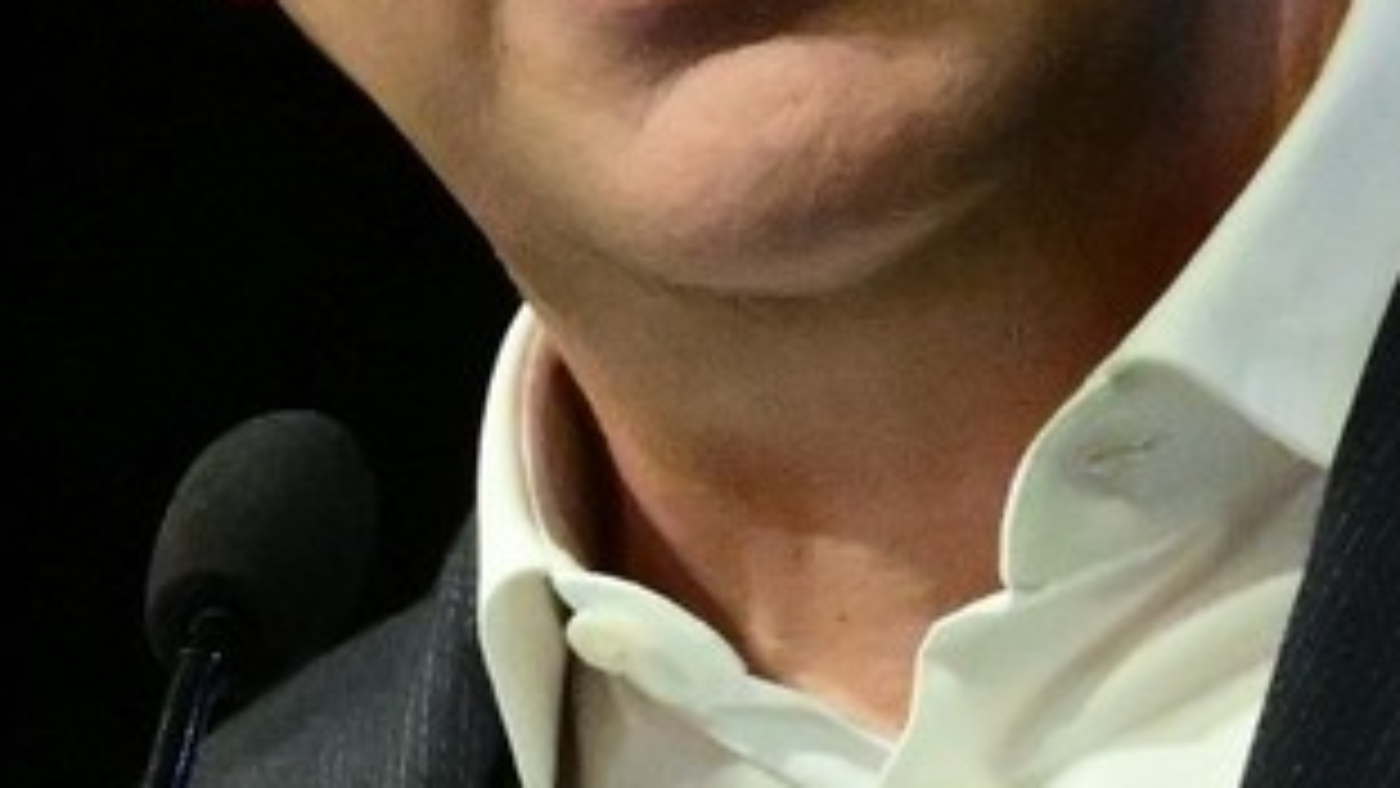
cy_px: 45
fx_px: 31557
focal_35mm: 850
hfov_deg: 2.5
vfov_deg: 1.4
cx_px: 1071
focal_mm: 140
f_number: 5.6
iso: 8000
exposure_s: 1/500
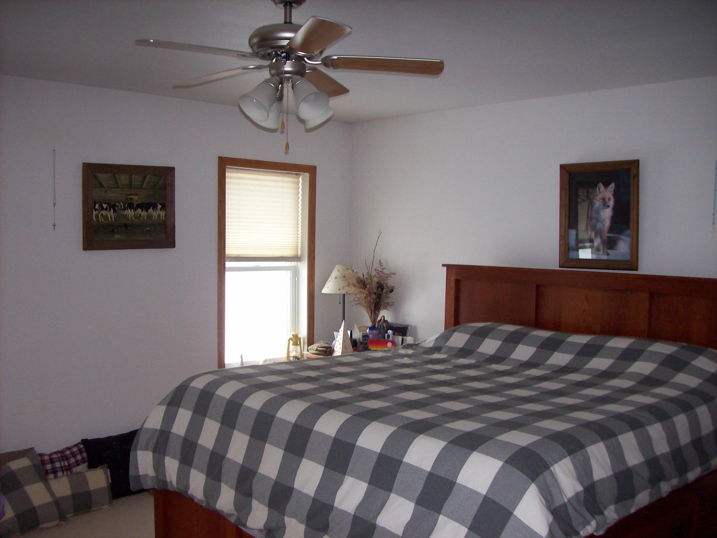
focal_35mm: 36
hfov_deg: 51.4
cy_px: 269
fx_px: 745
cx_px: 358
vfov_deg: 39.6
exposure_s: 1/64
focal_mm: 6
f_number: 2.7
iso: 80
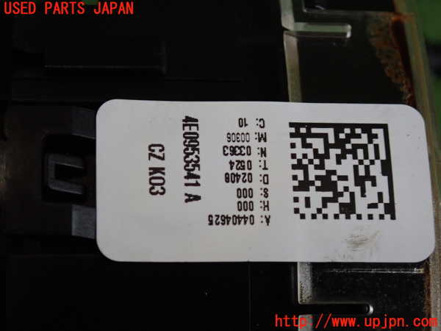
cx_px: 220
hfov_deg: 19.6
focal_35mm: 100
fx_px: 1274
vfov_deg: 14.8
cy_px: 166
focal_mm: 18
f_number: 4.9
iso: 640
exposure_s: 1/100
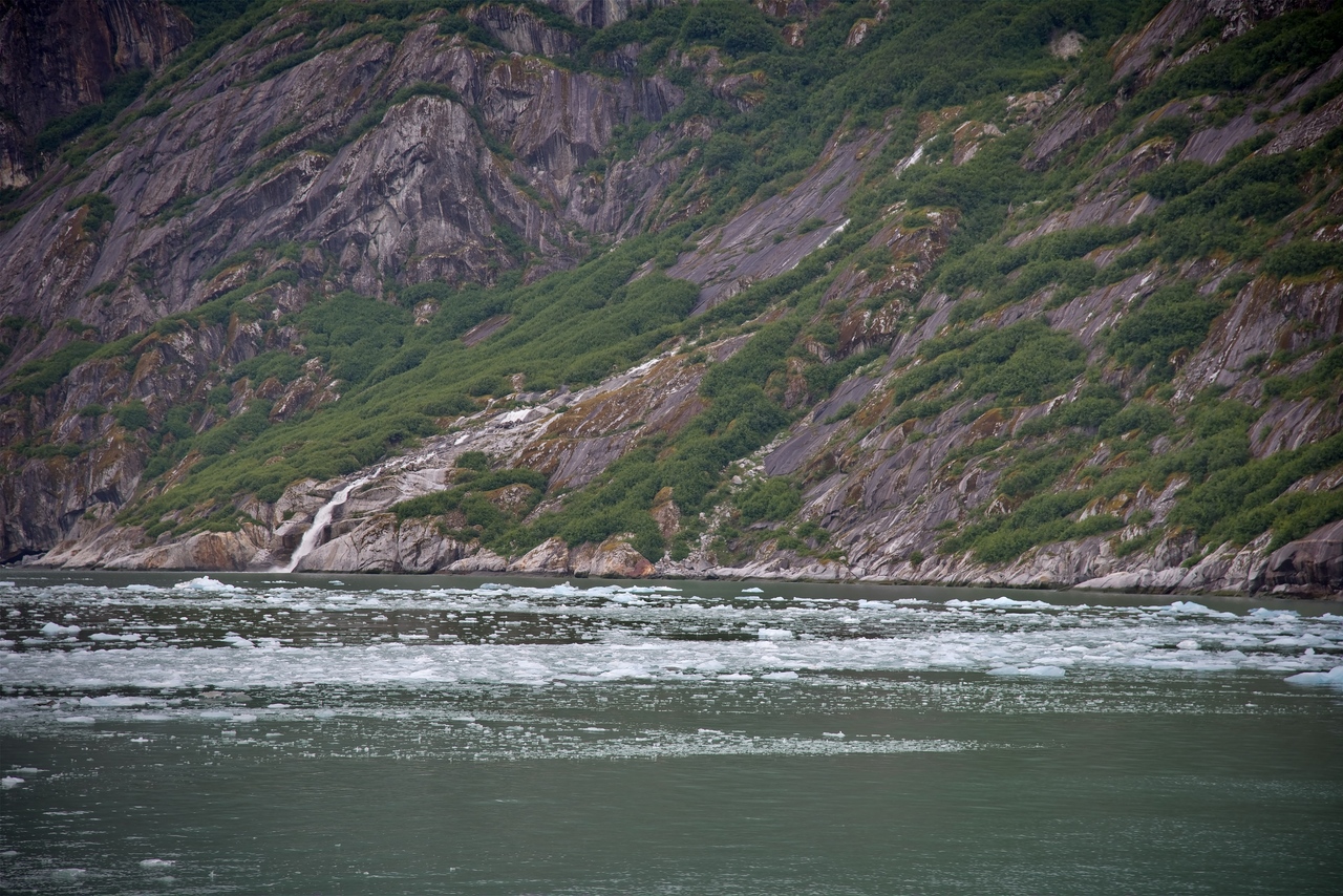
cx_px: 672
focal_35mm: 120
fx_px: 4477
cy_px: 448
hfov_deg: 17.1
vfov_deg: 11.4
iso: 110
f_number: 4
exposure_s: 1/250
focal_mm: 120
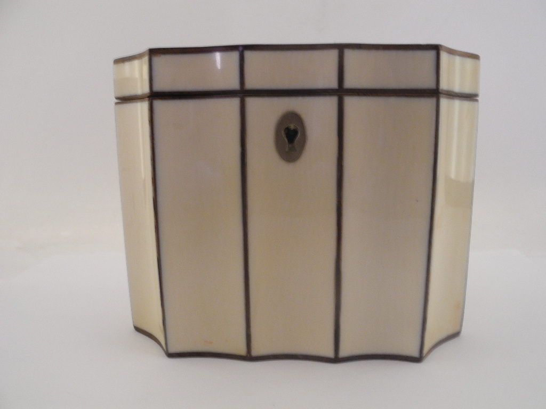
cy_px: 204
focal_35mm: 28
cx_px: 273
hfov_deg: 63.4
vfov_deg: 49.7
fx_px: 442
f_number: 5
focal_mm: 6
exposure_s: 1/22.2
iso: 400
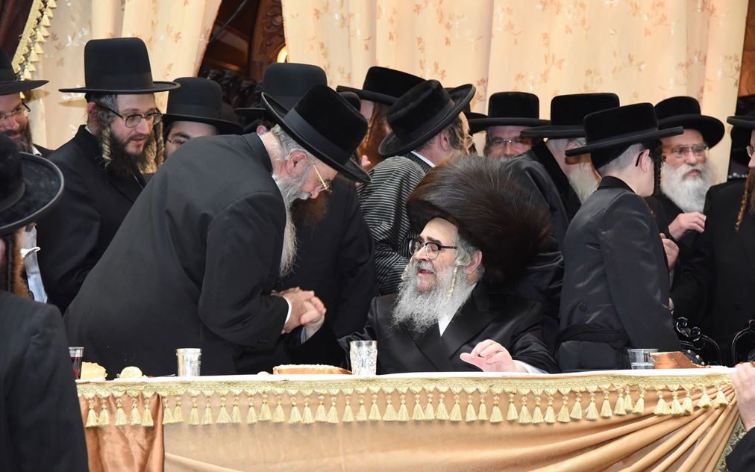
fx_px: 2016
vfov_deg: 13.3
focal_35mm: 98
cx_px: 375
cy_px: 254
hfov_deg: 21.2
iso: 3200
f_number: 5.6
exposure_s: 1/125
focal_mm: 95
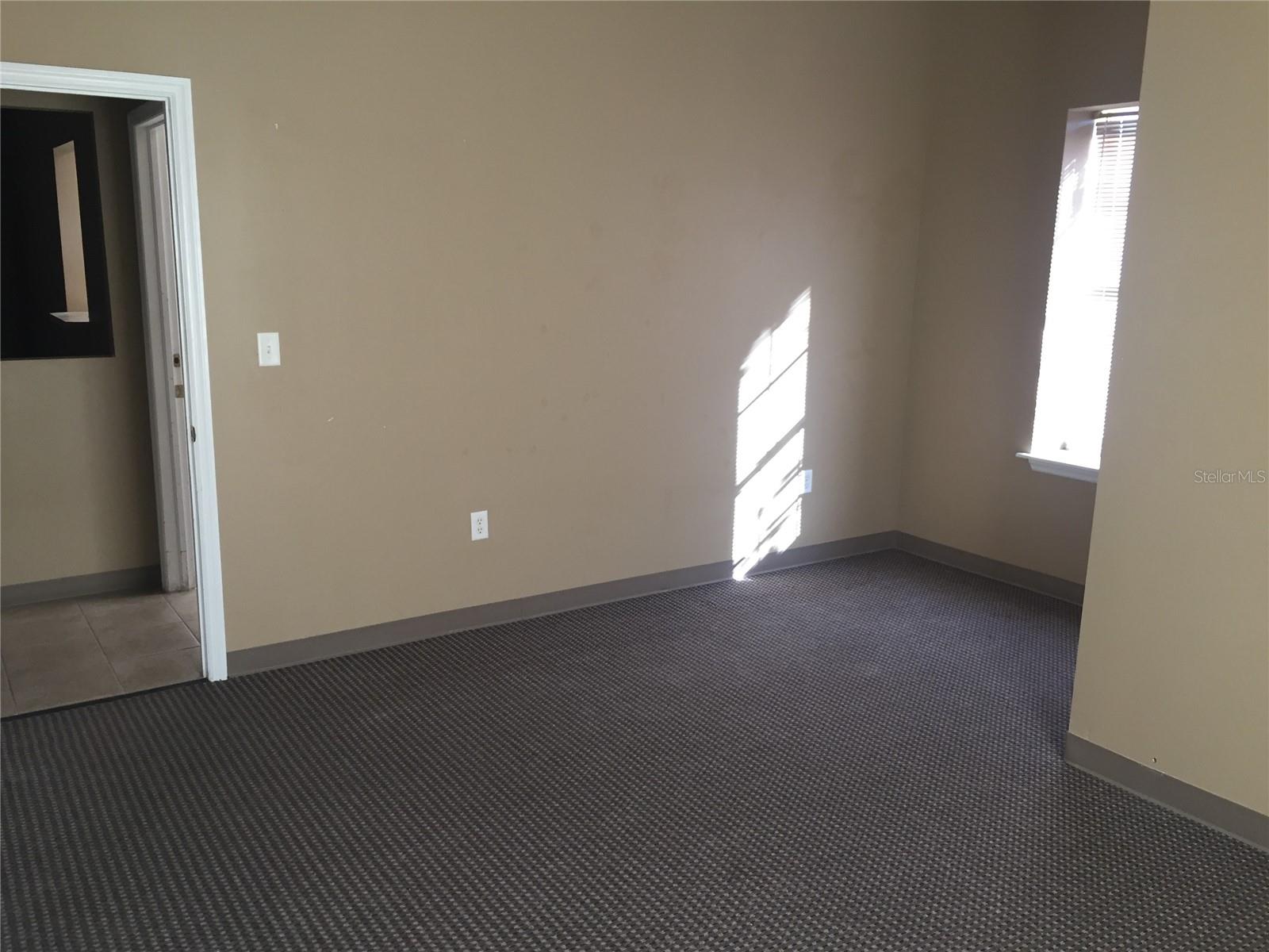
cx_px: 634
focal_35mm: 29
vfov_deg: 48.2
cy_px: 476
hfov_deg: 61.7
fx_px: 1063
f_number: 2.2
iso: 80
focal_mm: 4.15
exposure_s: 1/30
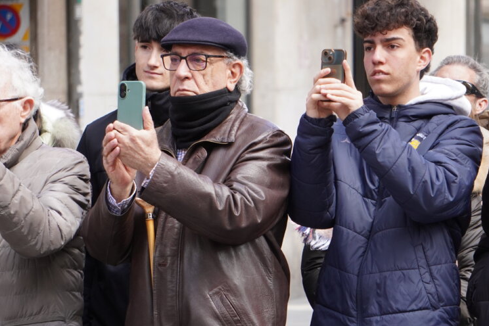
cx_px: 272
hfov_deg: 6.5
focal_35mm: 315
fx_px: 4278
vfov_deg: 4.4
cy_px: 196
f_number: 5.6
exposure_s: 1/200
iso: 500
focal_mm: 122
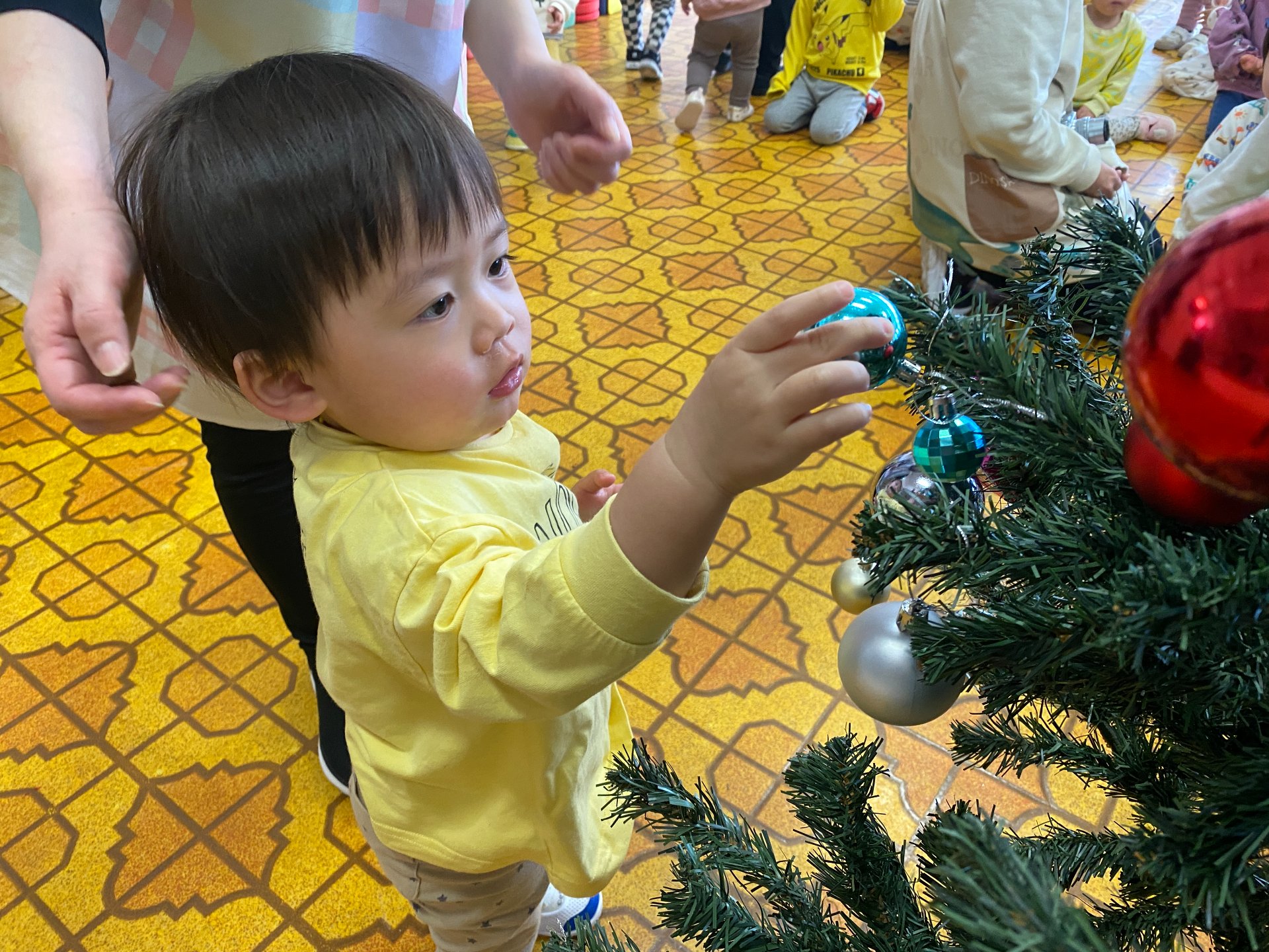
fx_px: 953
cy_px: 476
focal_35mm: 26
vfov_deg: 53.1
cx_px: 634
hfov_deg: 67.3
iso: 160
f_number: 1.8
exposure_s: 1/50
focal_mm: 4.25
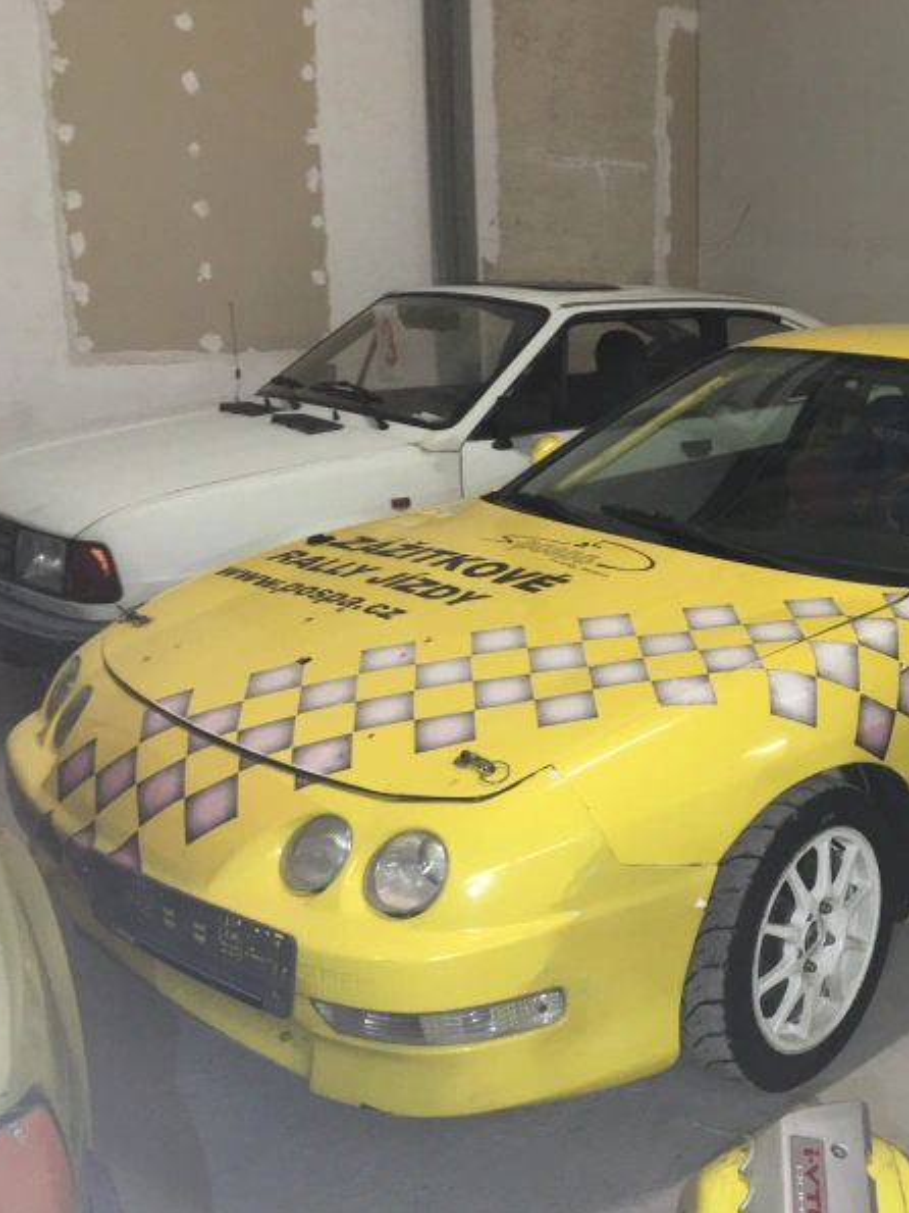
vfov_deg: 47.9
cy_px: 608
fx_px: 1366
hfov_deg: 35.4
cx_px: 750
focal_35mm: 39
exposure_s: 1/17
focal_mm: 4.15
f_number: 2.2
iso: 100
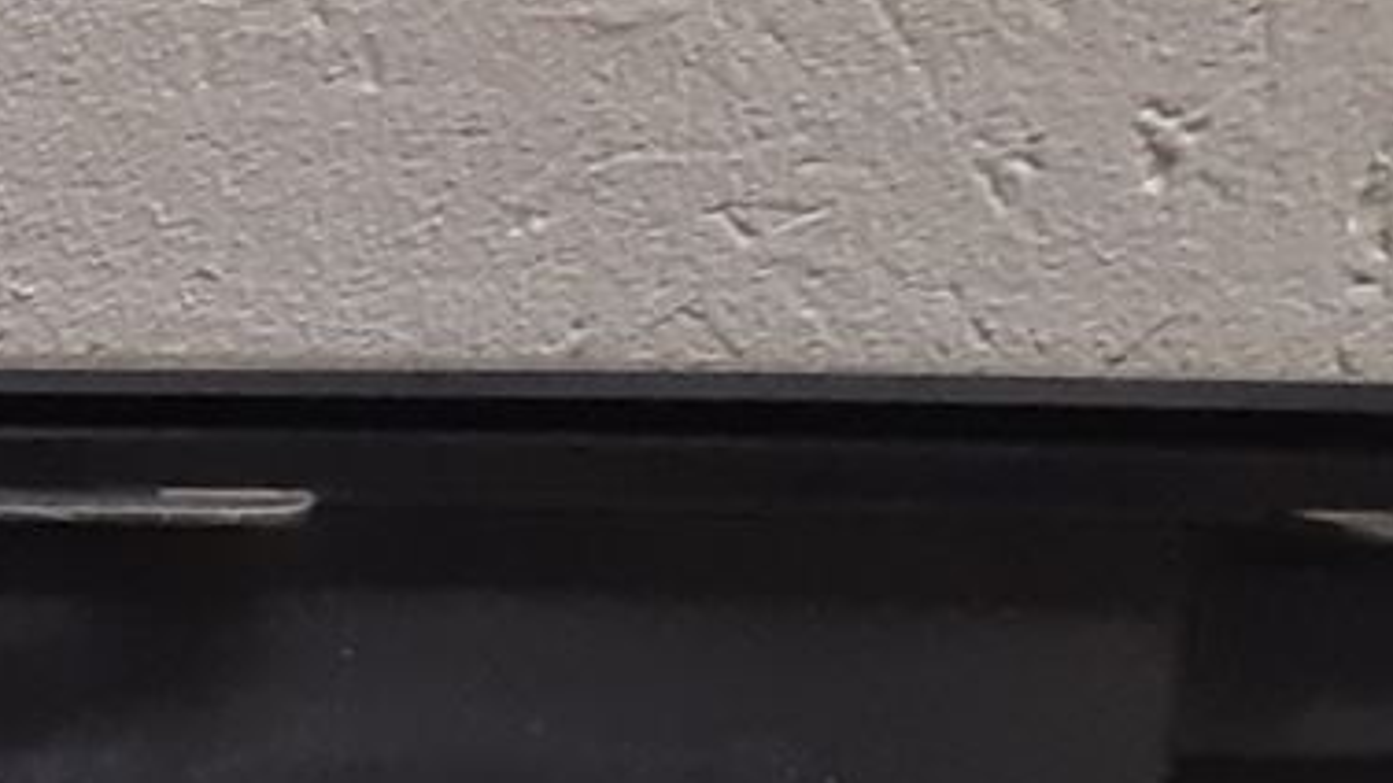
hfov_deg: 11.9
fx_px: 5688
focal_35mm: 154
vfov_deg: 7.8
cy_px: 1038
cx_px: -1711
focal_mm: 3.93
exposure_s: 1/50
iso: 160
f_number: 1.7
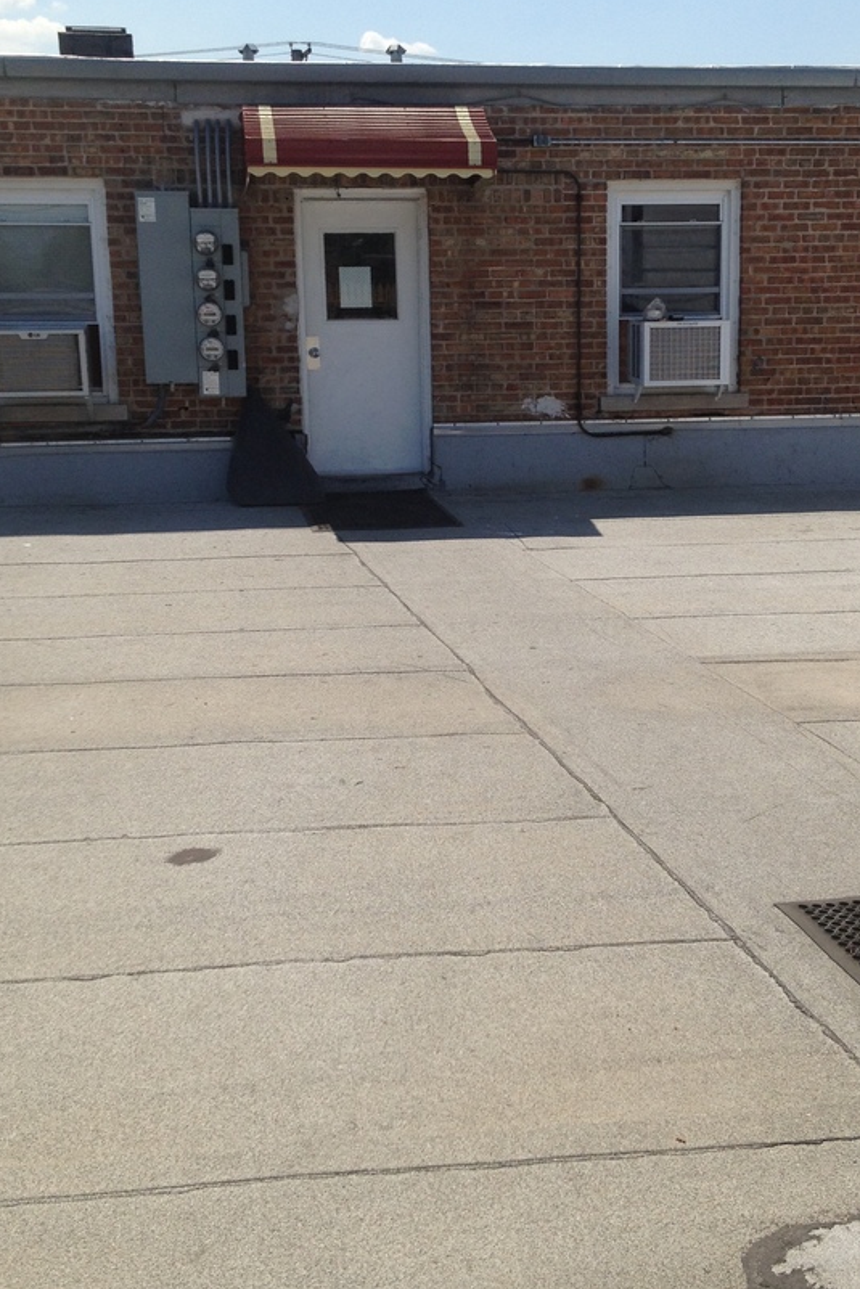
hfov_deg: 27.5
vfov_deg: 40.3
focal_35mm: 49
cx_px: 477
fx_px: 1755
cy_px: 577
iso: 50
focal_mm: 4.28
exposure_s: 1/1972
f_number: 2.4
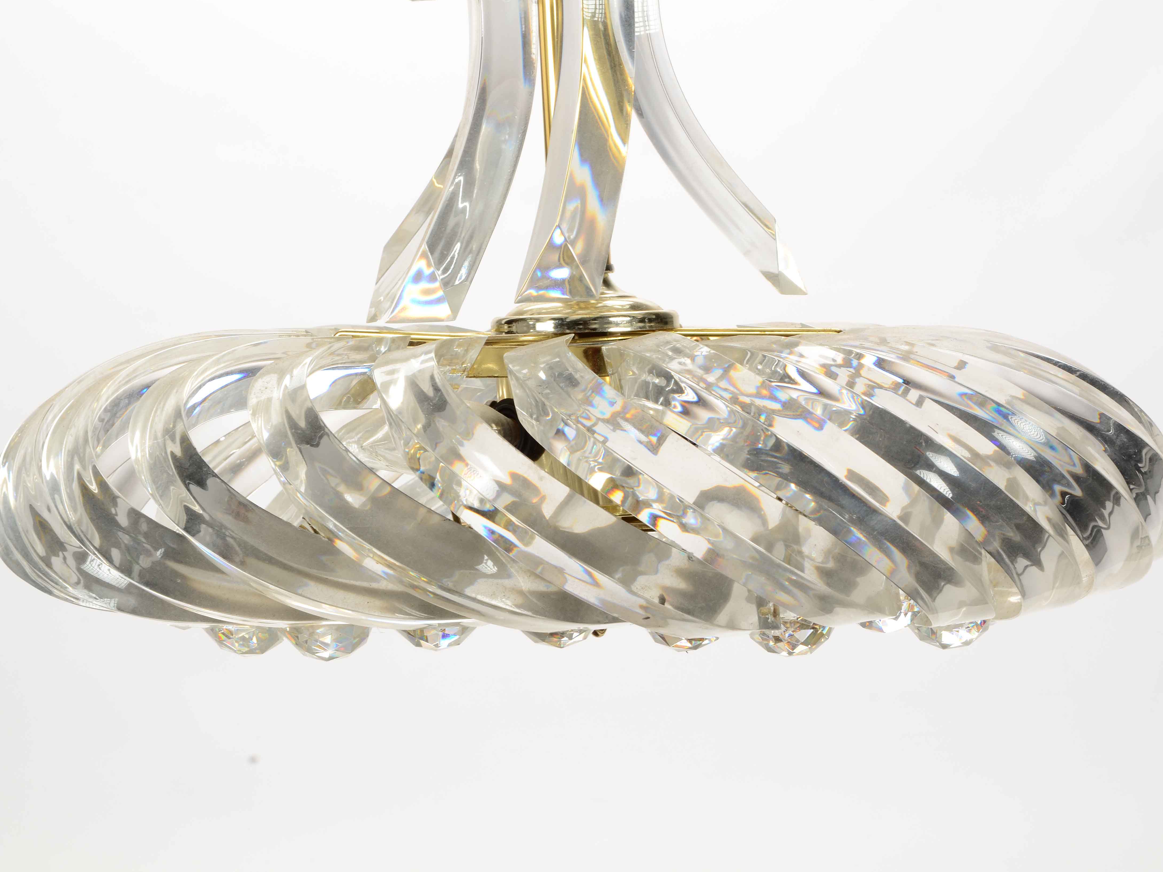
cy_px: 436
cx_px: 595
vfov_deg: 12.1
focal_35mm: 123
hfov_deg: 16.1
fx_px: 4117
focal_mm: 75
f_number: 16
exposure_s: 1/160
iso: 200
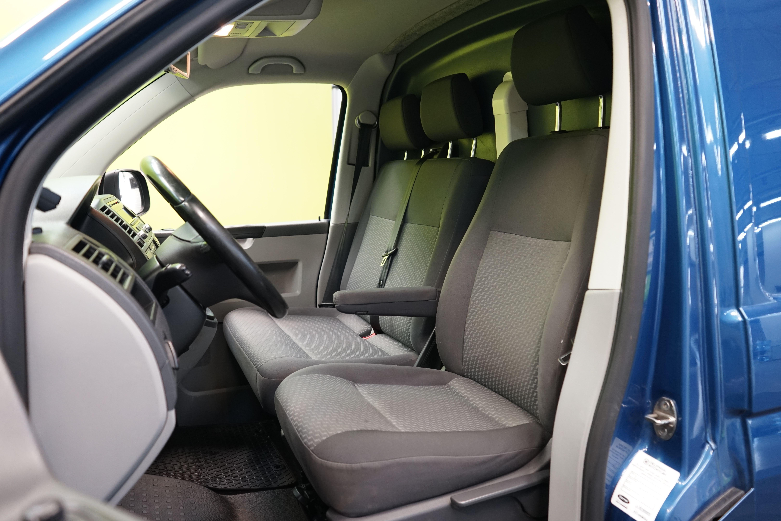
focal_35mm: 28
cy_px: 260
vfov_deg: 46.4
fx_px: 607
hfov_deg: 65.5
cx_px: 390
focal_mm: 28
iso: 1000
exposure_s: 1/20
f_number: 4.5
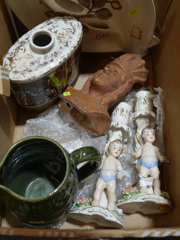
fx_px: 277
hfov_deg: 36.0
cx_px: 90
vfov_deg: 46.8
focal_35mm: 40
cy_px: 120
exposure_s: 1/60
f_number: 4.4
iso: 250
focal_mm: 20
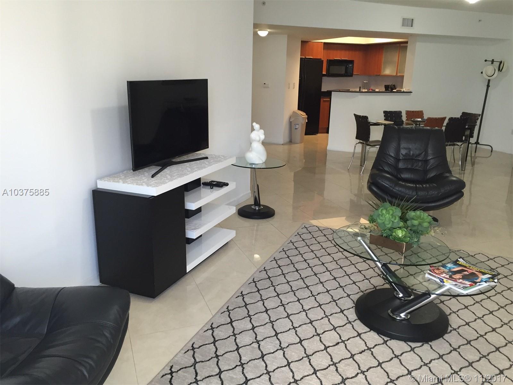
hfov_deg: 61.7
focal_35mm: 29
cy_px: 192
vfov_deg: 48.2
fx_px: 430
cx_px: 256
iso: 64
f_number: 2.2
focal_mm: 4.15
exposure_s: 1/30
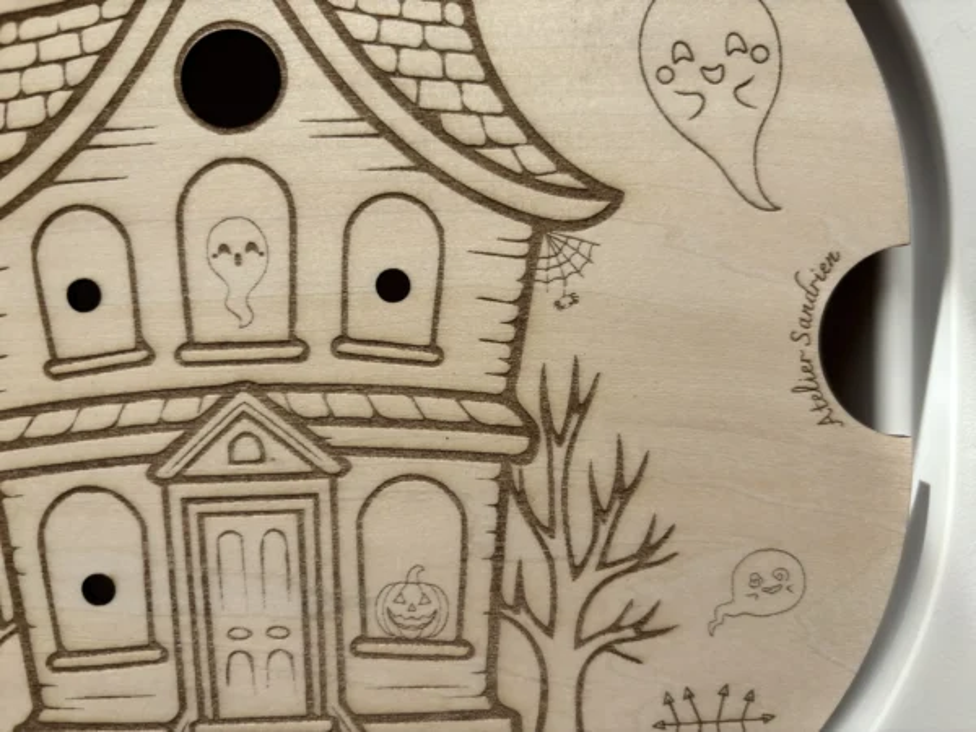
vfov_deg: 53.1
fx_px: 733
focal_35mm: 26
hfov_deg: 67.3
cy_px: 366
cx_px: 488
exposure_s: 1/129
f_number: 1.6
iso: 32
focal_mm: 5.96
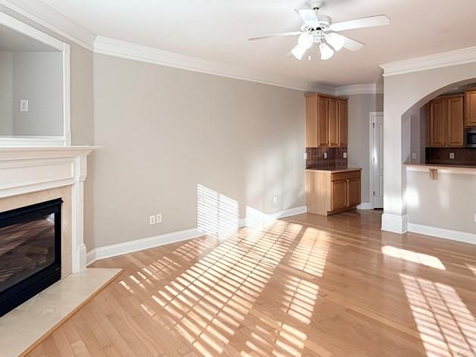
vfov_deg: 58.5
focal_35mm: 23
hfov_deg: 73.8
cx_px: 255
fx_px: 316
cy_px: 147
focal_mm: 2.22
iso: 80
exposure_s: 1/120
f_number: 2.2
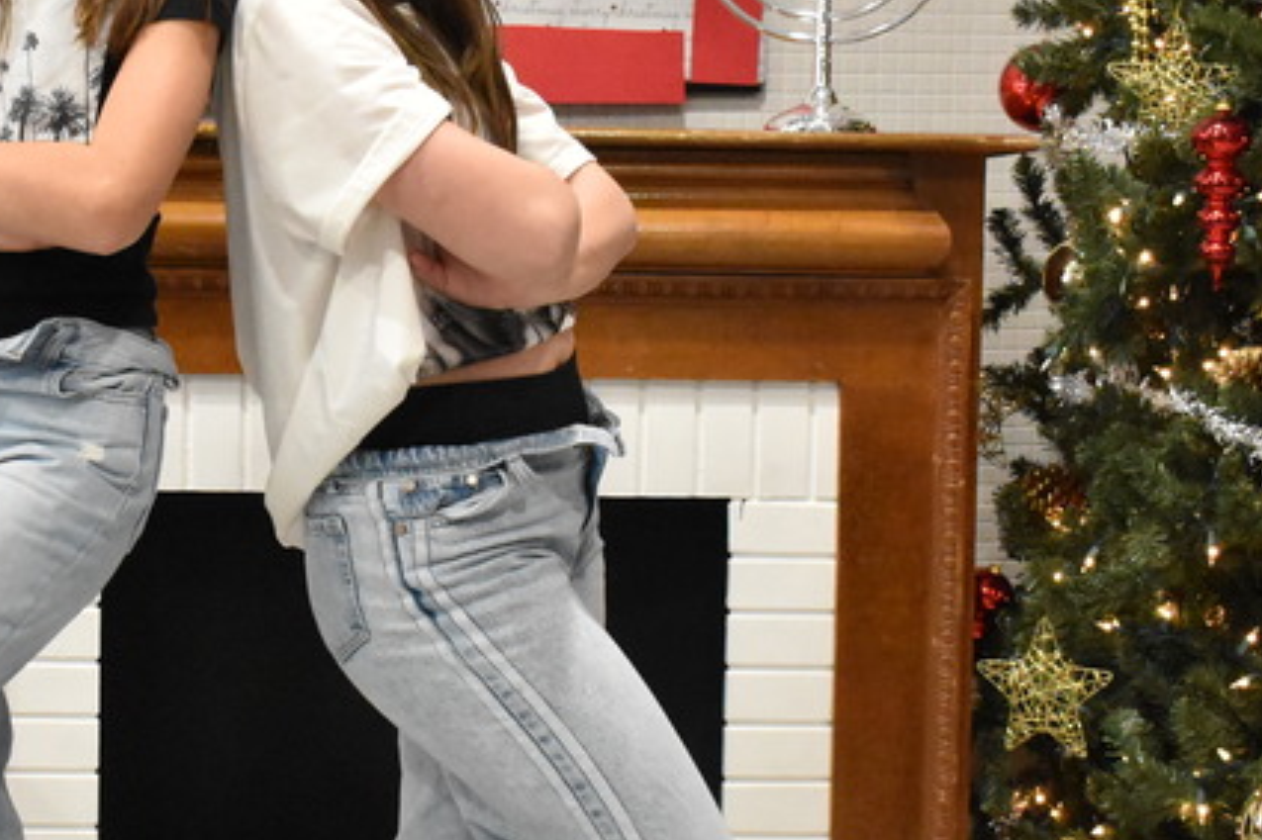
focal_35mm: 83
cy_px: 462
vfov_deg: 16.4
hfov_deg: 24.3
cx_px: 431
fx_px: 2916
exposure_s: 1/400
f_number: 4.5
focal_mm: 23
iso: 6400
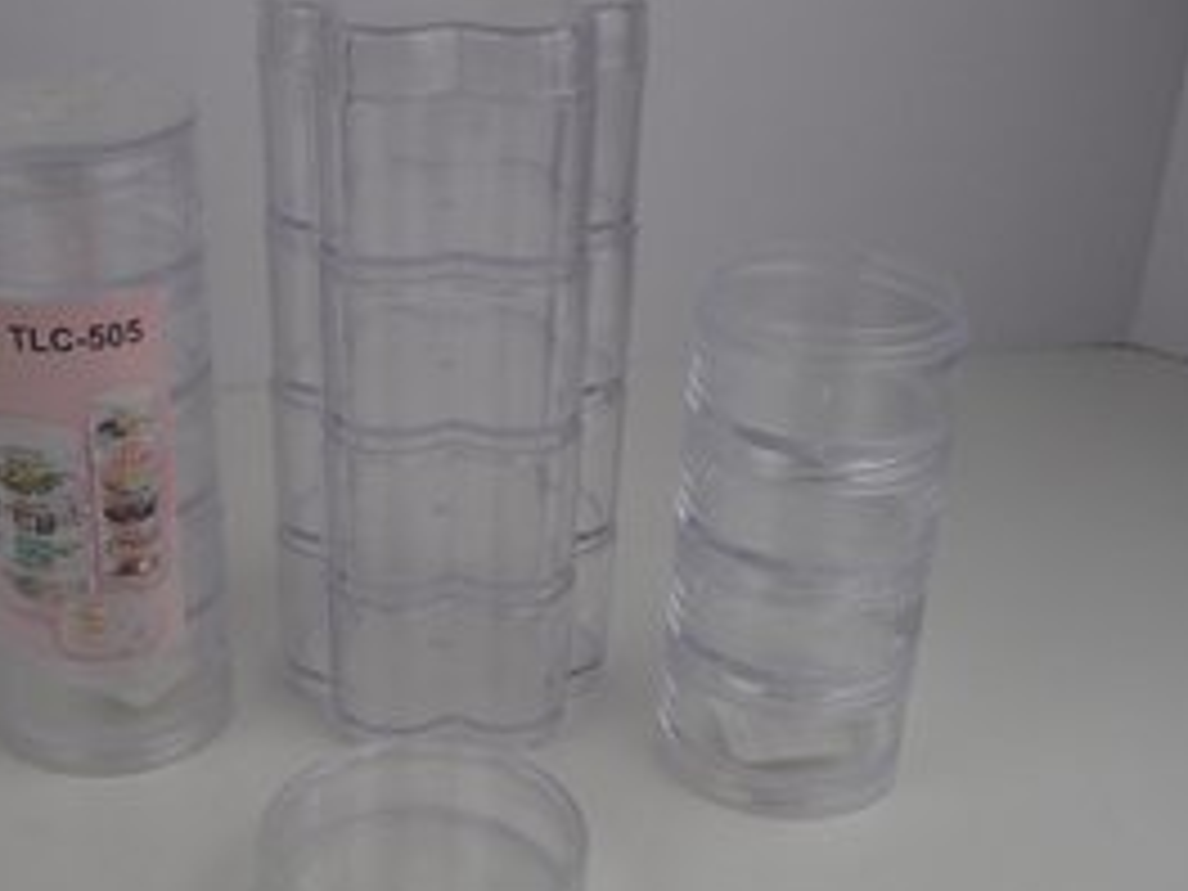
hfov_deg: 39.4
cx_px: 443
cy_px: 488
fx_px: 1647
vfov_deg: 30.2
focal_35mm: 48
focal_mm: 6.64
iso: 125
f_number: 4.7
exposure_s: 1/160
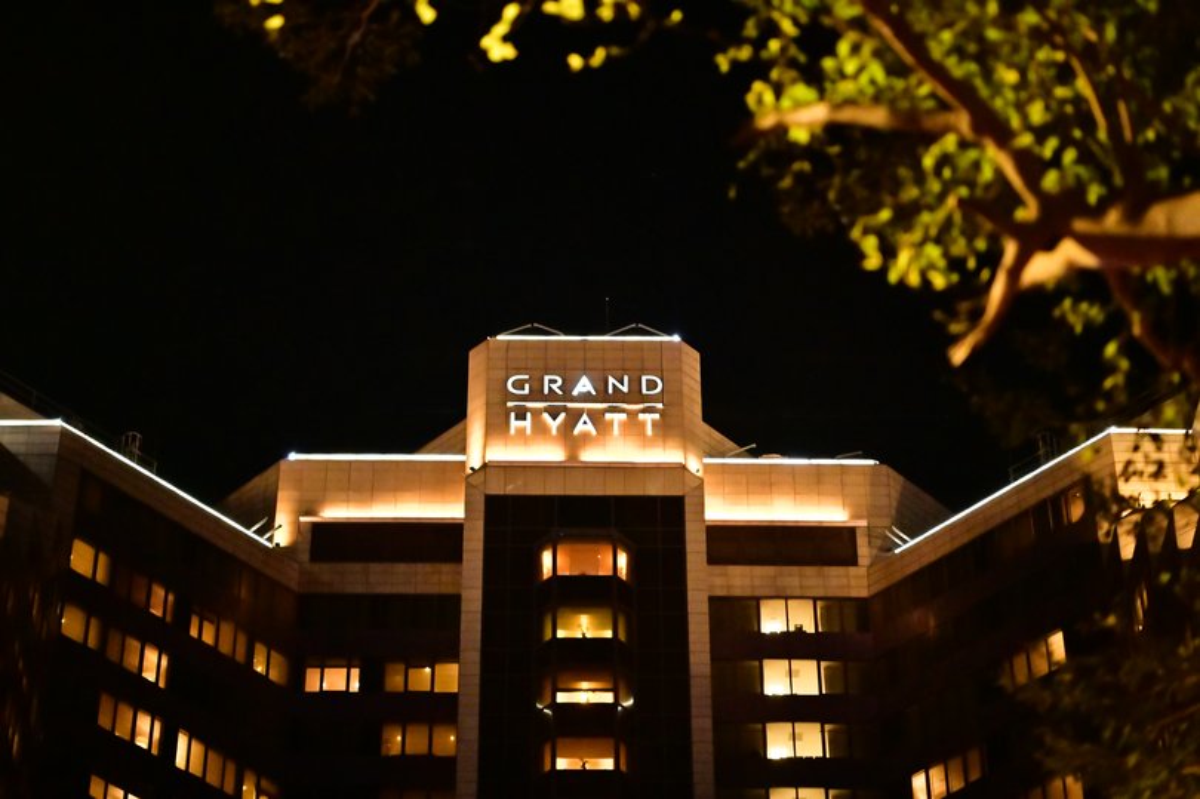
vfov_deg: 15.2
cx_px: 600
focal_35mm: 90
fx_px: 2998
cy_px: 400
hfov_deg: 22.6
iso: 12800
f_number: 2.8
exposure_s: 1/125
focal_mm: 90
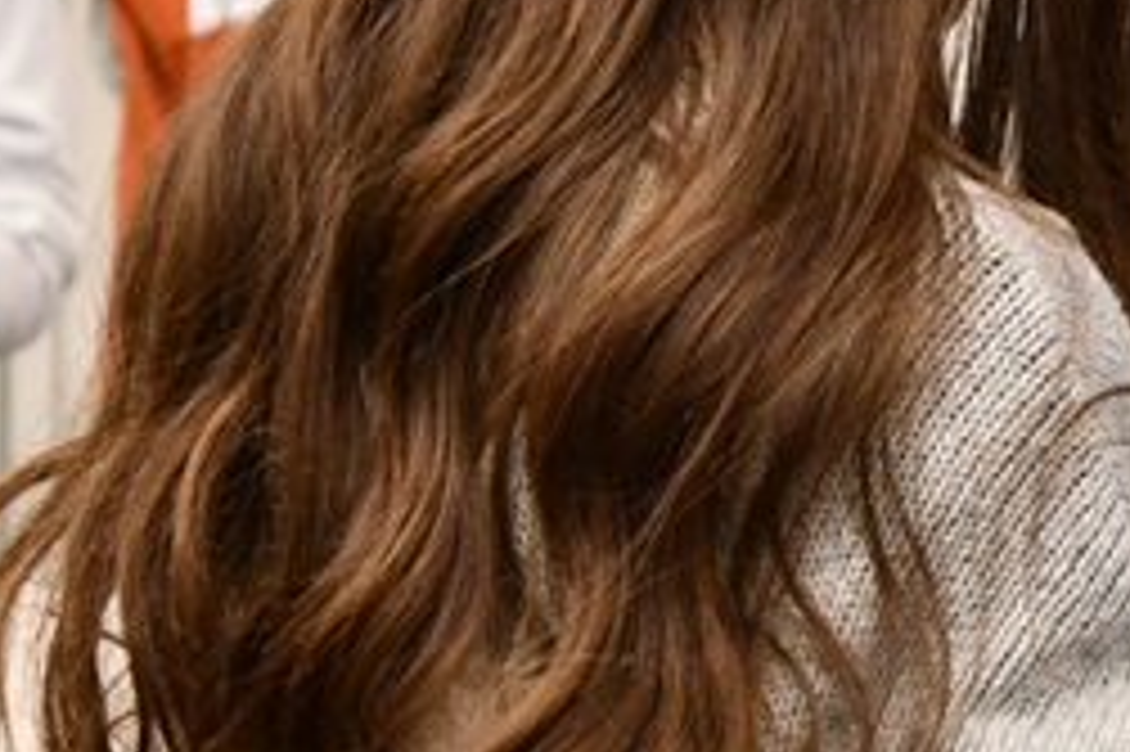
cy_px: 126
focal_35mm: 217
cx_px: 1245
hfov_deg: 9.4
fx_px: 6807
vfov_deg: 6.3
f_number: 4.5
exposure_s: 1/100
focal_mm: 44
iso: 3200
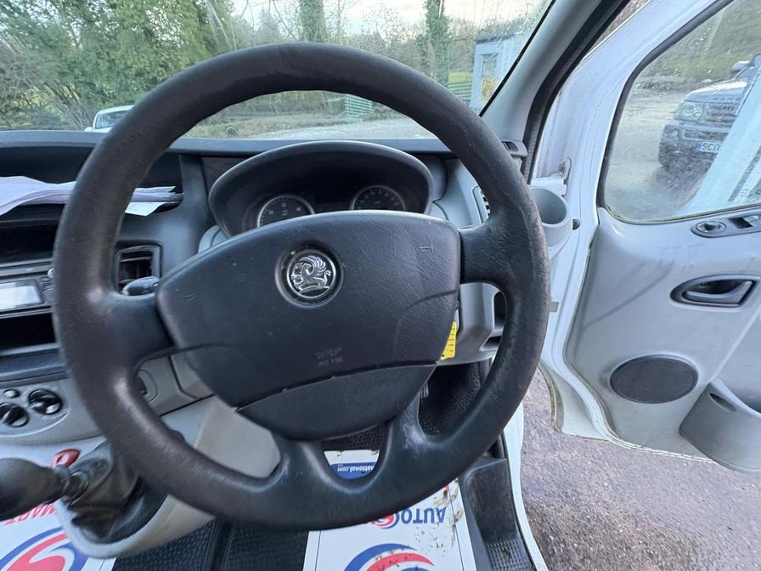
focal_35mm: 14
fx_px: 308
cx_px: 380
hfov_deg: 102.1
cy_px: 286
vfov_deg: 85.7
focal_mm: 2.22
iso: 500
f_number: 2.2
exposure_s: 1/60
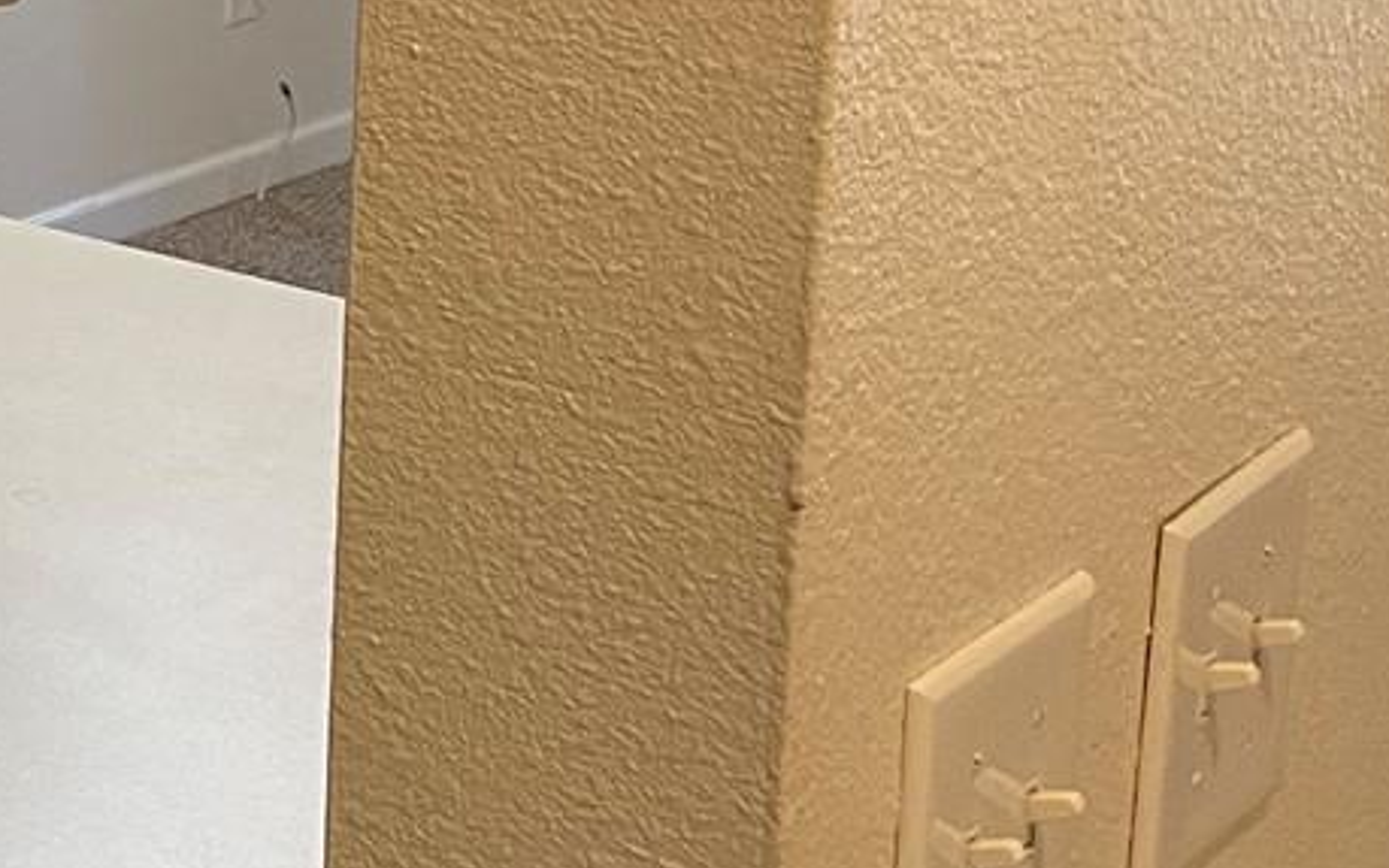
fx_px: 3635
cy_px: -200
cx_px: -938
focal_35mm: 96
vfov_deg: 13.2
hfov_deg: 18.2
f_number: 1.6
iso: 200
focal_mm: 4.2
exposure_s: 1/60
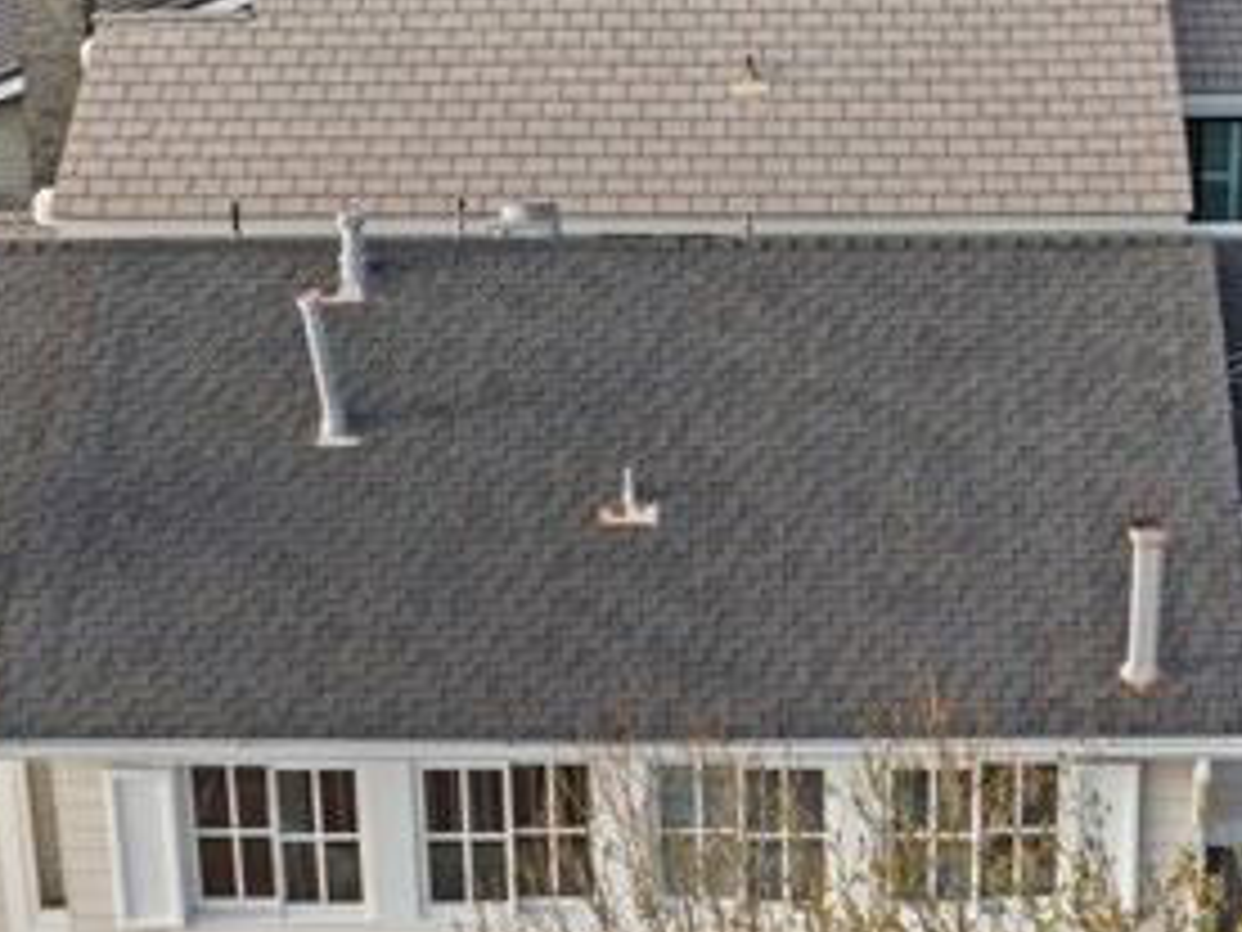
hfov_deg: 21.9
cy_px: 189
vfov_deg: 16.5
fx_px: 3193
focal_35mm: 89
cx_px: 832
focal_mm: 12.29
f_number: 2.8
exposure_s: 1/60
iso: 150
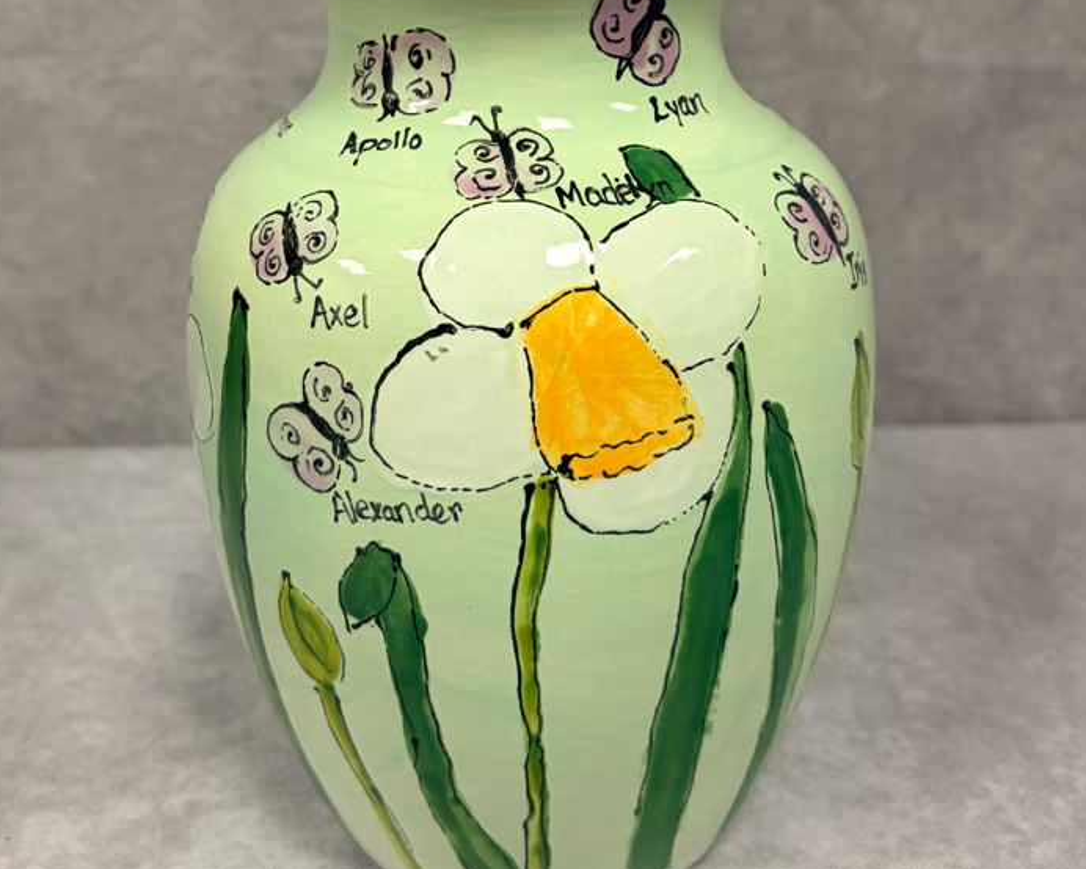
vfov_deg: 33.5
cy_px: 213
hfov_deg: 42.0
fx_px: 1415
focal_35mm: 44
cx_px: 494
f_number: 1.6
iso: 125
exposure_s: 1/60
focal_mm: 5.96
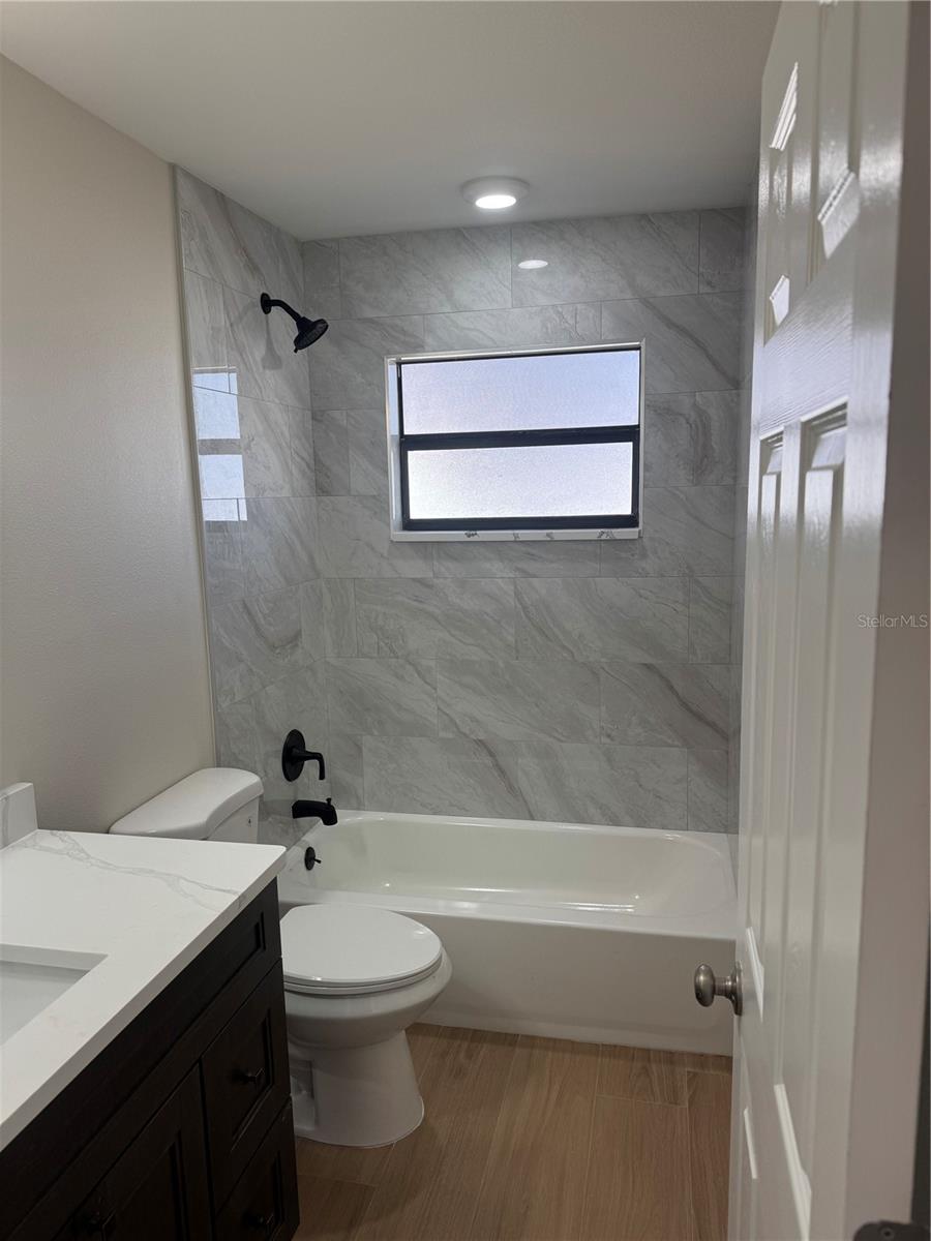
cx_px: 466
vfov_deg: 71.6
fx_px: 861
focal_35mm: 24
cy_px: 620
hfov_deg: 56.8
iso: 80
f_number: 1.78
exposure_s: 1/197
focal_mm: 6.76
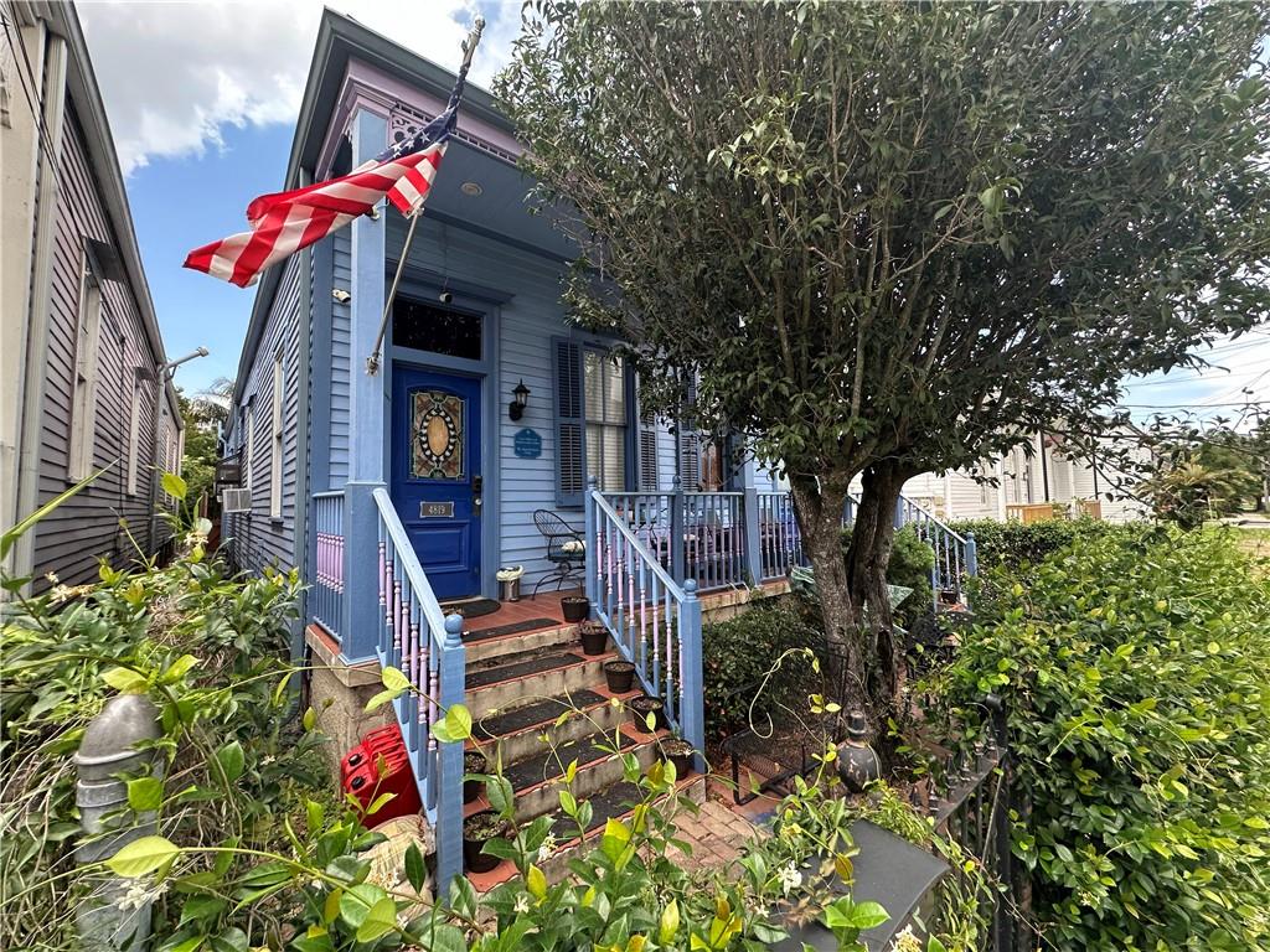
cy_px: 476
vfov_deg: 85.7
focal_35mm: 14
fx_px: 514
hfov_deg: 102.1
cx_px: 635
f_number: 2.2
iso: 40
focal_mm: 2.22
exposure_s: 1/236
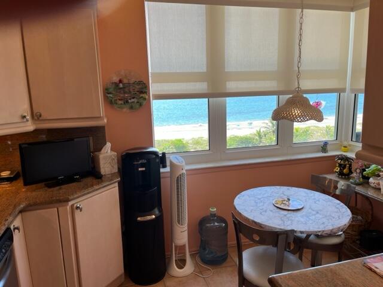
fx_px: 288
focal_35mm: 26
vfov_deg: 53.1
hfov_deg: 67.3
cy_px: 144
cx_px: 192
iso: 40
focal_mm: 5.1
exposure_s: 1/120
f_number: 1.6
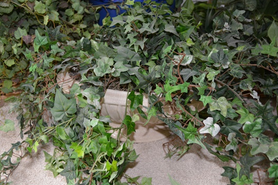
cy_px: 100
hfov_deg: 44.4
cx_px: 125
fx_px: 340
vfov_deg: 30.5
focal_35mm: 44
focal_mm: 26
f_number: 4.2
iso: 640
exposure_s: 1/60
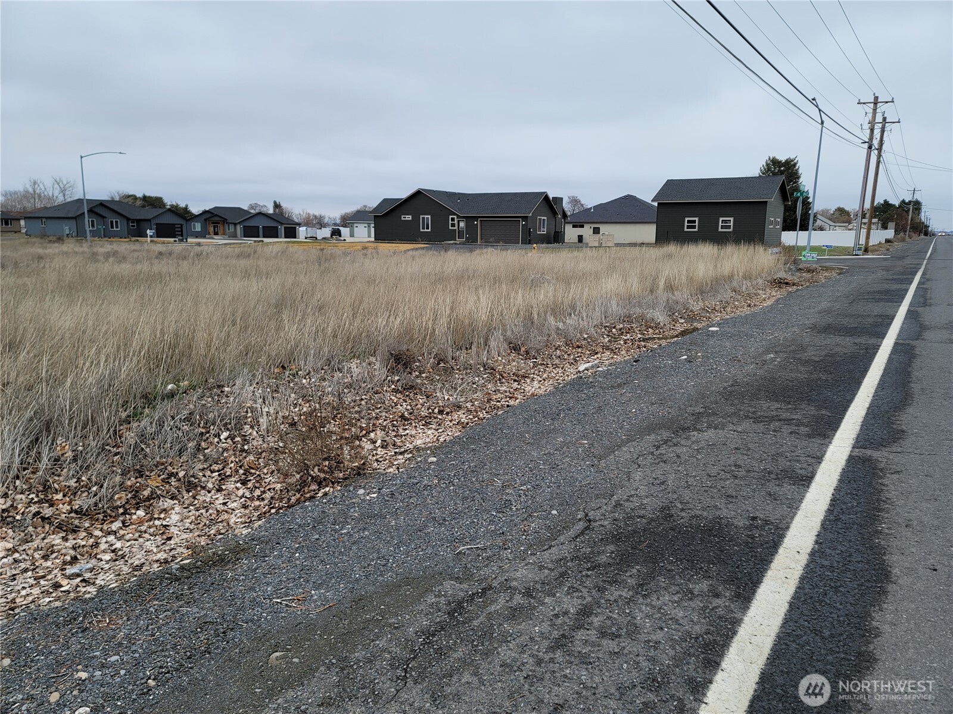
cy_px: 357
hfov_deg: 69.4
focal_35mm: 25
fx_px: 688
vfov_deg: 54.9
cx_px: 476
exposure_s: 1/299
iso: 20
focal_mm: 7
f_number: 1.8
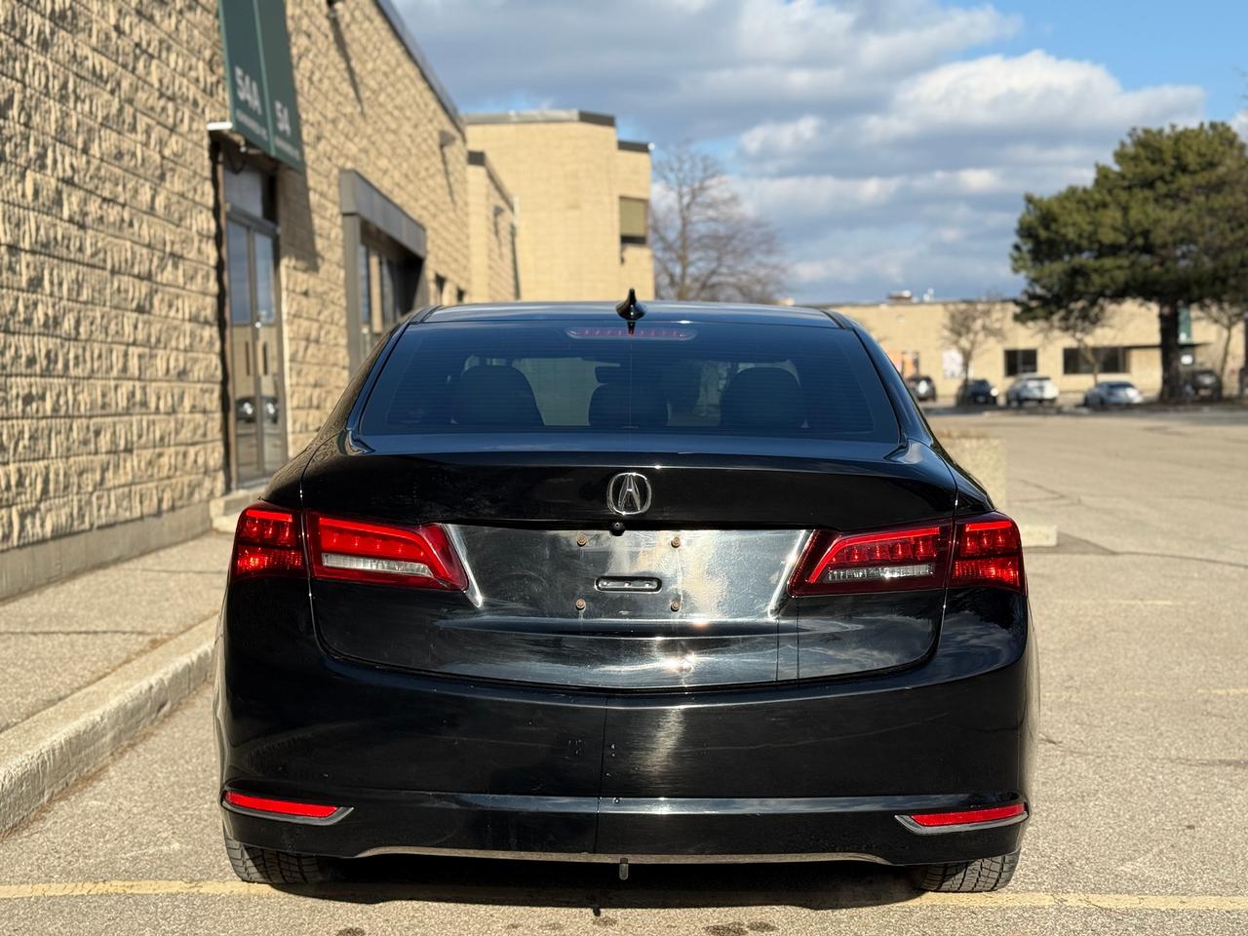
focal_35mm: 48
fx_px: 1731
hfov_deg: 39.7
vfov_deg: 30.3
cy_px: 468
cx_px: 624
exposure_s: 1/3891
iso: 64
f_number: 1.78
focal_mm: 6.76
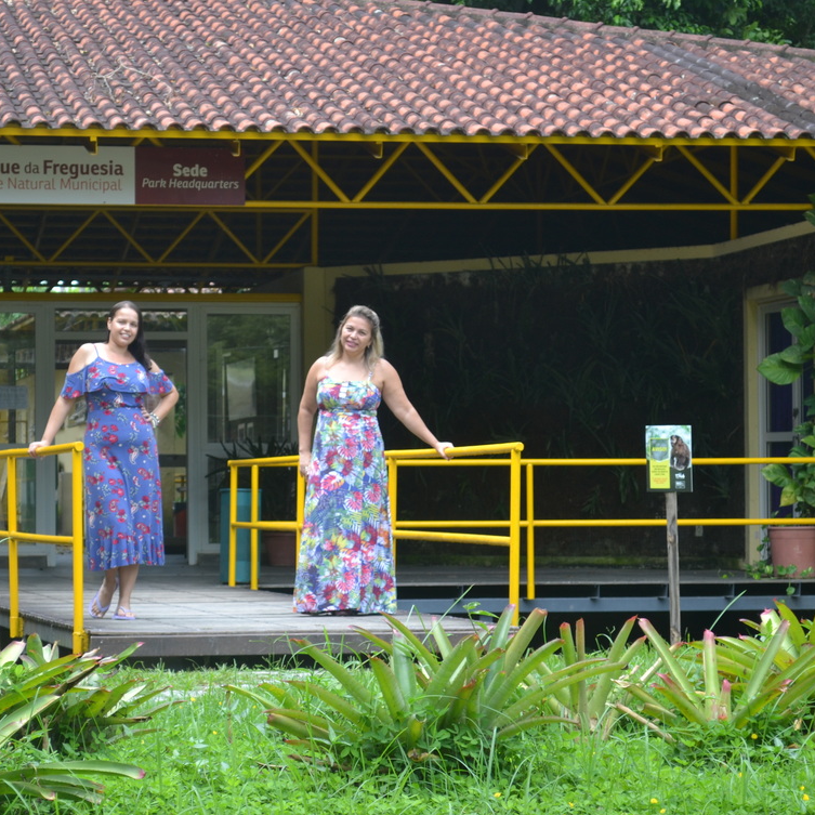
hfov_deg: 15.6
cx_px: 239
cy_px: 406
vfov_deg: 15.6
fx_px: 2975
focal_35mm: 112
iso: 140
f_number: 5.6
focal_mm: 55
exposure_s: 1/125
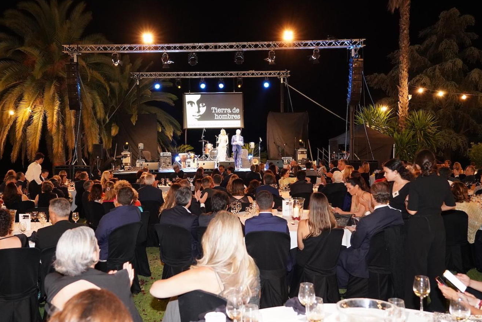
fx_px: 442
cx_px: 223
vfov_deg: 40.0
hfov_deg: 57.1
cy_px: 167
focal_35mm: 33
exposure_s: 1/100
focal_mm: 27
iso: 6400
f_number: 4
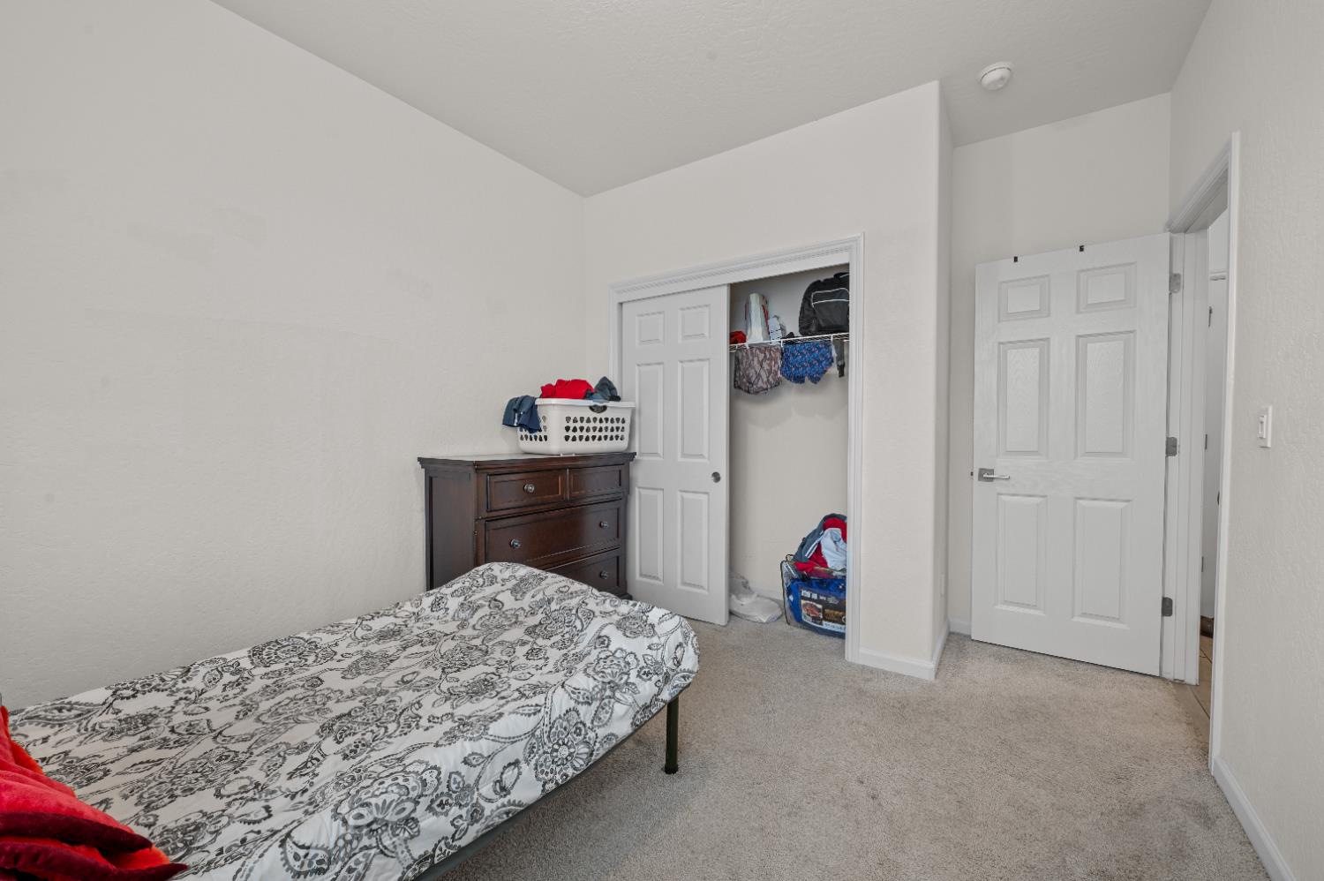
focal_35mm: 14
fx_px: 515
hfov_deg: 104.3
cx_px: 662
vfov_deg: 81.1
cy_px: 440
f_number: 9
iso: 250
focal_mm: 14
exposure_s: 1/3
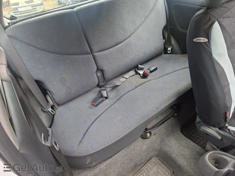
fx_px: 156
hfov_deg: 73.9
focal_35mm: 23
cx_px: 118
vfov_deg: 58.9
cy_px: 88
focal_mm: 5.54
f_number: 1.8
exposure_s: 1/100
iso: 160
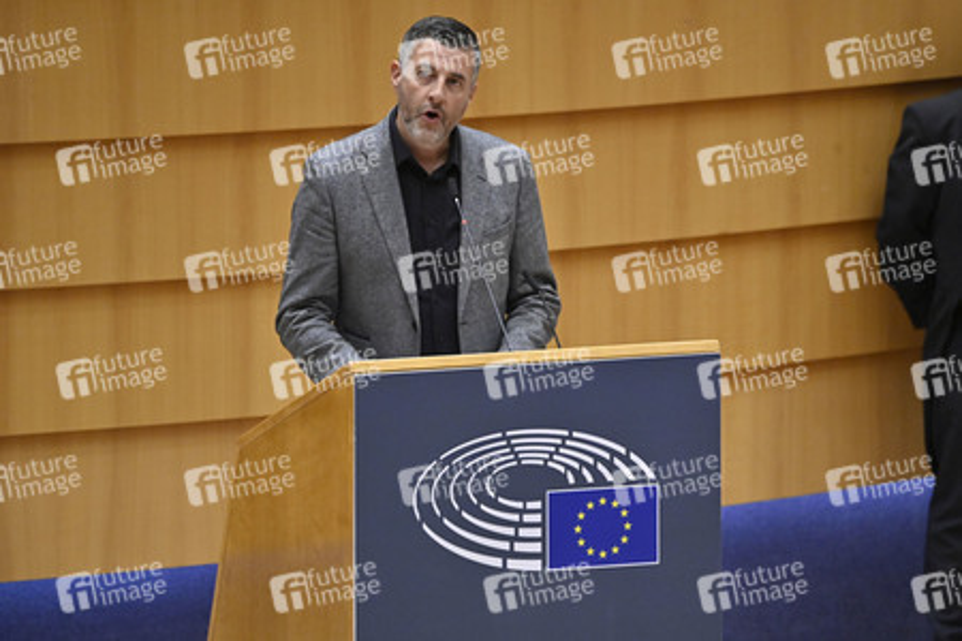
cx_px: 481
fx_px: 13360
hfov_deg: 4.1
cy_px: 320
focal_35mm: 500
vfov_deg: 2.7
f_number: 6
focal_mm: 500
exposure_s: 1/640
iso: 5000
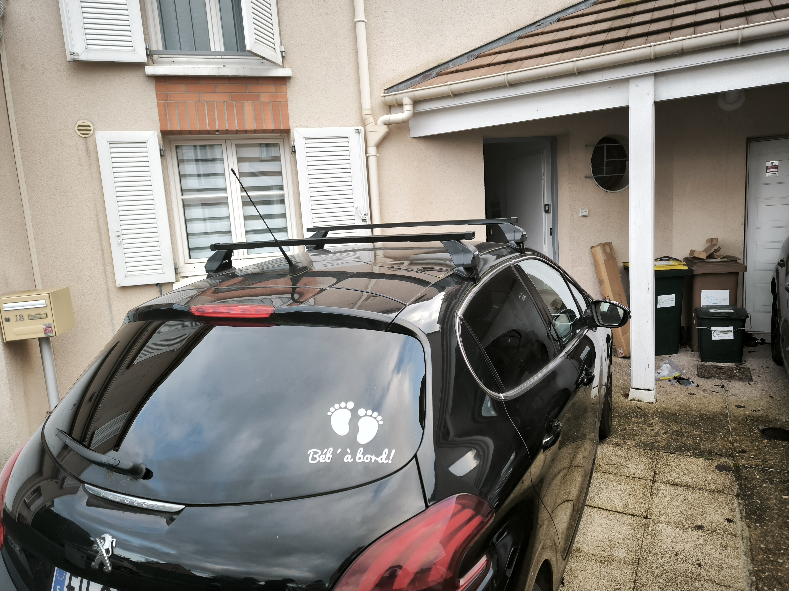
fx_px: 547
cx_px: 394
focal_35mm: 24
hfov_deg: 71.6
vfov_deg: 56.8
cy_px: 296
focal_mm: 6.92
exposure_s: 1/100
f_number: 1.9
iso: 100
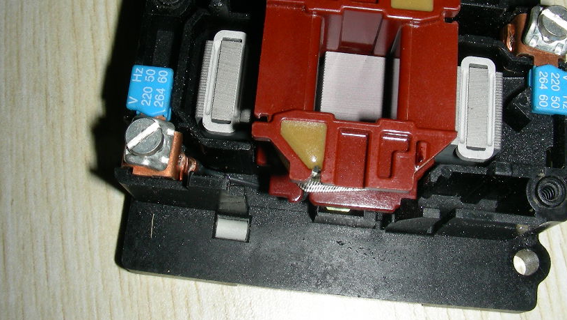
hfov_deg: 39.8
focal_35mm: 52
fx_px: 782
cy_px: 61
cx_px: 296
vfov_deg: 22.7
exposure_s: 1/60.1
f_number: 6.8
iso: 50
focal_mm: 6.3
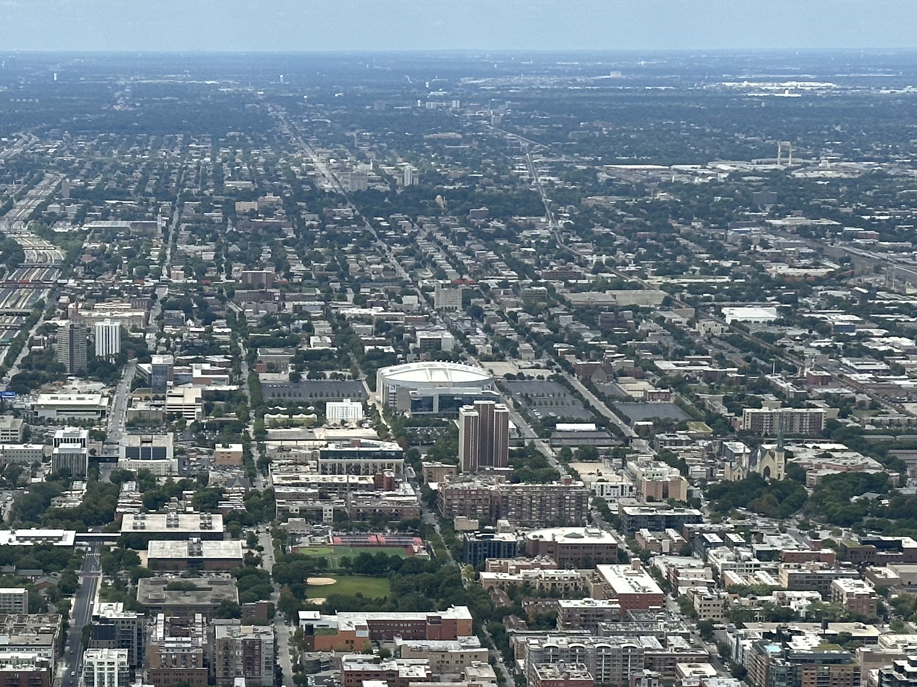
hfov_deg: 18.4
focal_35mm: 106
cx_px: 208
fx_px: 2808
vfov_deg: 13.8
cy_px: 605
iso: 64
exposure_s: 1/3597
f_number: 1.78
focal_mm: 6.86
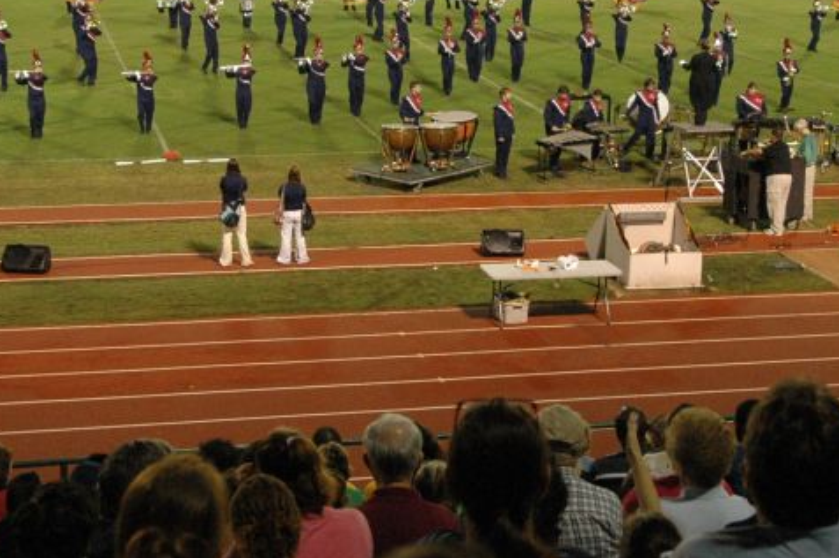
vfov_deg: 18.3
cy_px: 180
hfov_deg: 27.3
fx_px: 1725
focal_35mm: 74
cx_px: 438
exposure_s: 1/60
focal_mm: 23
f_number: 2.8
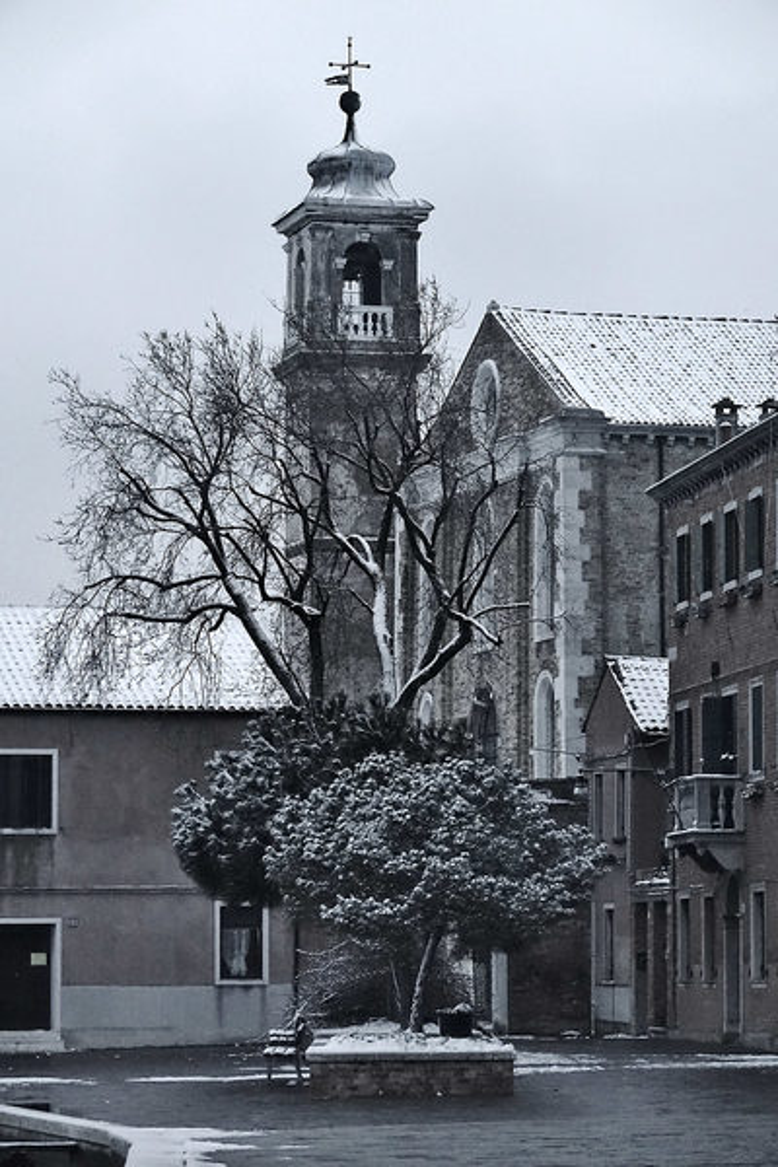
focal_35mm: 135
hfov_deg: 10.2
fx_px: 4376
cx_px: 389
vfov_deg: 15.2
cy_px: 584
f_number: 4
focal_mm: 49.51
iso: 2000
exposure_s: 1/80
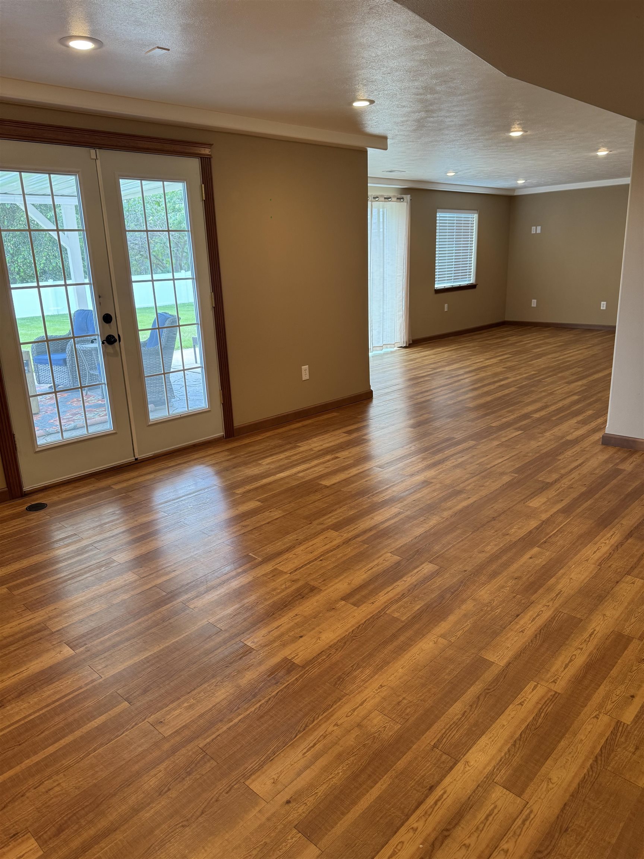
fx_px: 595
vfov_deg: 71.6
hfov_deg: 56.8
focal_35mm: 24
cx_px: 322
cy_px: 430
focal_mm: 6.76
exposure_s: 1/60
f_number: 1.78
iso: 125
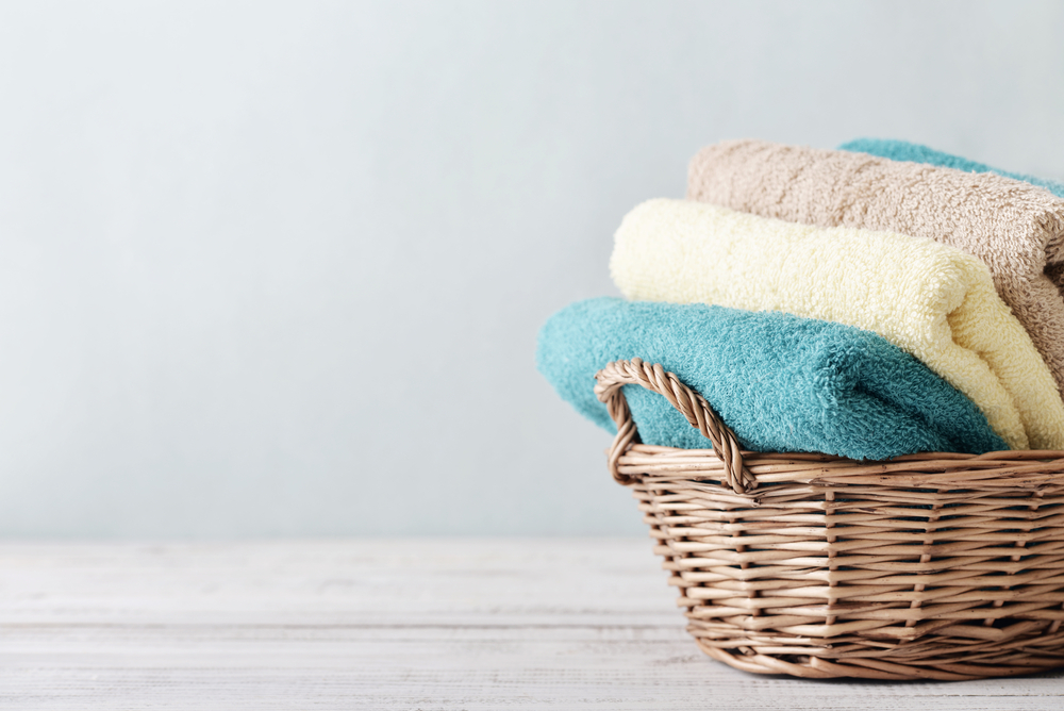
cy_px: 356
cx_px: 532
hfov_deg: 33.4
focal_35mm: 60
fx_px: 1774
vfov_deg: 22.7
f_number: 6.3
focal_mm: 60
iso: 125
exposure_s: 1/160
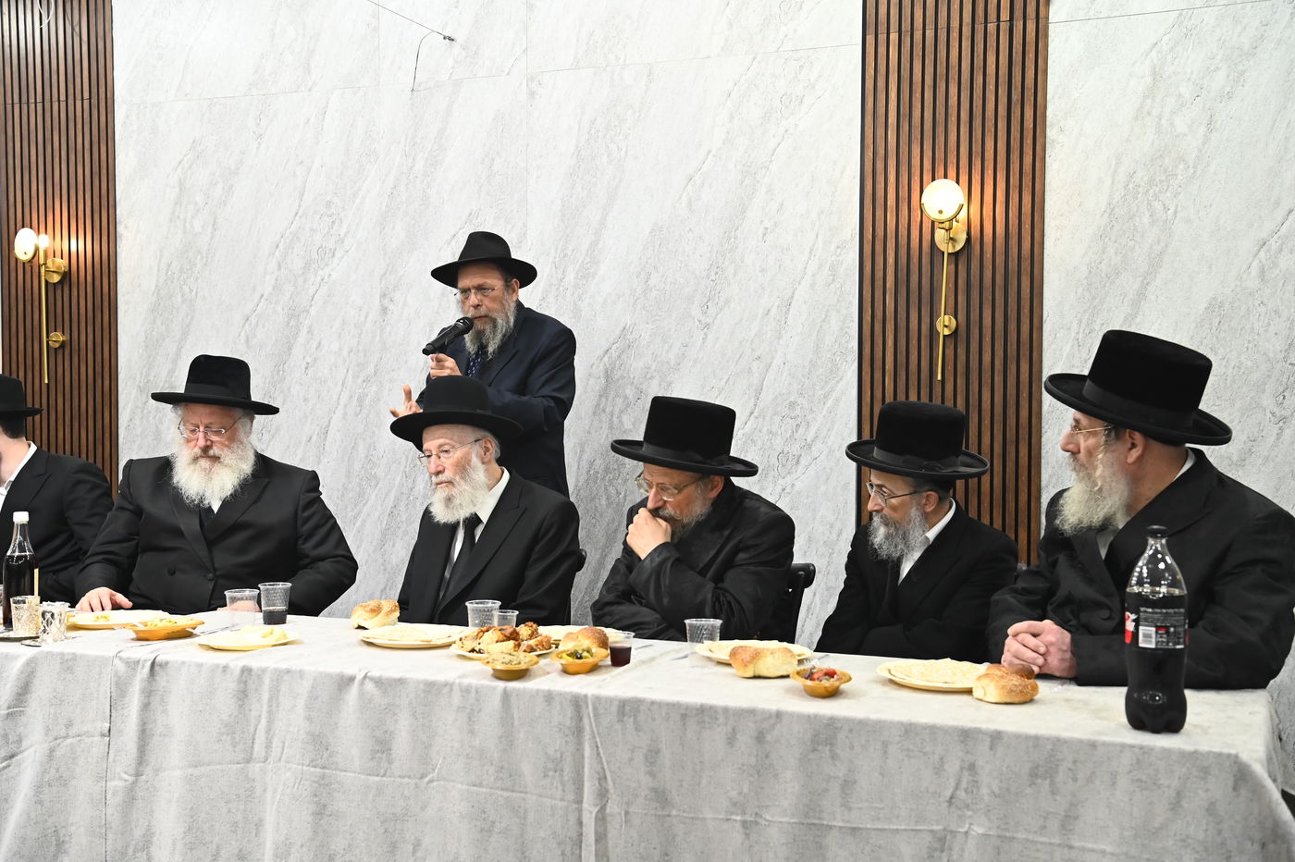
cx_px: 648
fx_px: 1582
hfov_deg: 44.5
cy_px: 431
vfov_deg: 30.5
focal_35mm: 44
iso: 2000
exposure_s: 1/160
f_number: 5
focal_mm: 44
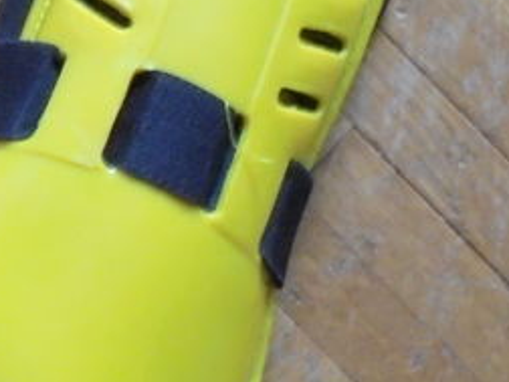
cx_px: -309
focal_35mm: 115
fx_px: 1691
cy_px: 63
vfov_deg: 12.8
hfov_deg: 15.5
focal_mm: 5.3
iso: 400
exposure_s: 1/25
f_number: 3.7
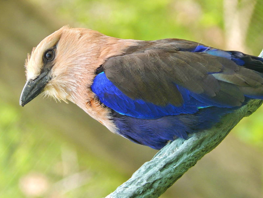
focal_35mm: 597
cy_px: 99
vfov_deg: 2.5
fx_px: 4536
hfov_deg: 3.3
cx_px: 131
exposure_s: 1/125
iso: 200
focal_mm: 107.1
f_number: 5.8
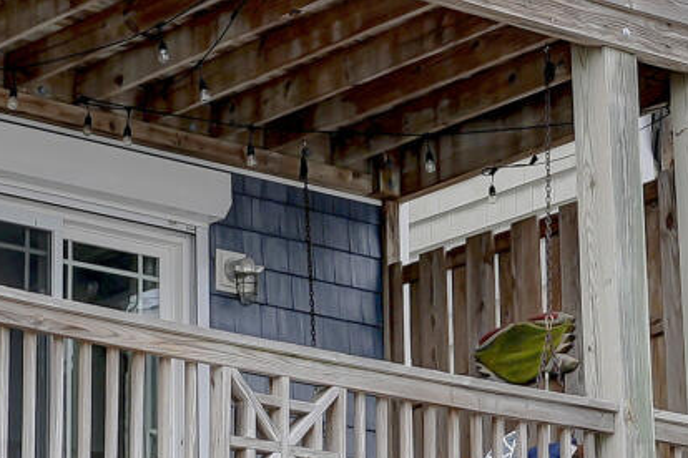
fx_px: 3325
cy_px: -80
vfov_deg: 7.8
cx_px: 302
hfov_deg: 11.8
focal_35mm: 174
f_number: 7.1
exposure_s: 1/250
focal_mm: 24
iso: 100
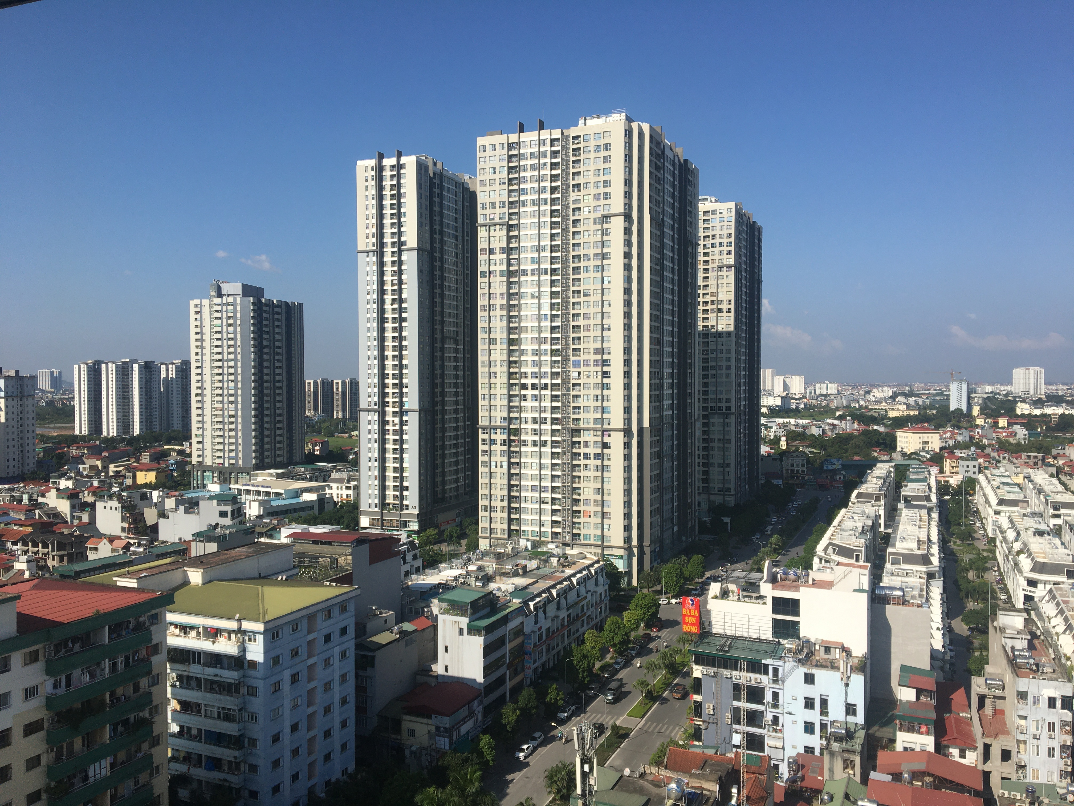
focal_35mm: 29
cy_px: 403
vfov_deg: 48.2
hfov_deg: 61.7
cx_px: 537
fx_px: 900
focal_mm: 4.15
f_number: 2.2
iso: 25
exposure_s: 1/2653
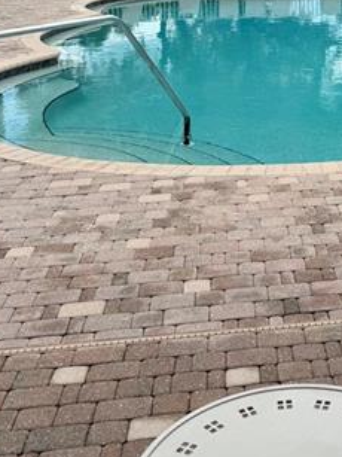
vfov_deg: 29.3
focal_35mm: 60
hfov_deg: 23.2
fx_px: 791
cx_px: 361
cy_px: -34
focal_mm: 6.76
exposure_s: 1/2801
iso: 80
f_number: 1.78
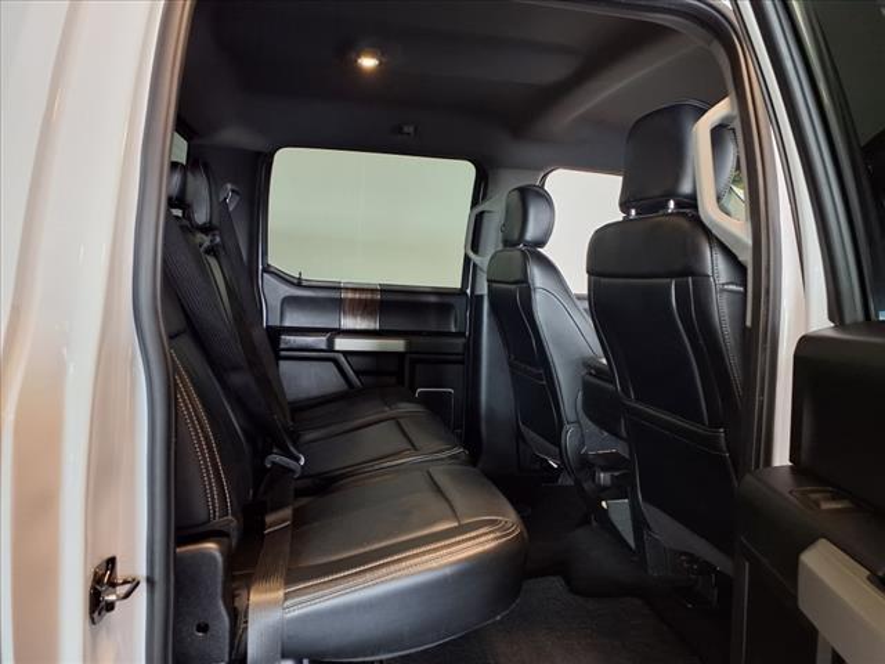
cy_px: 332
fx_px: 690
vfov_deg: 51.4
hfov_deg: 65.3
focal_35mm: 27
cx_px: 442
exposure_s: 1/30
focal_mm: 3.58
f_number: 1.9
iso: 200
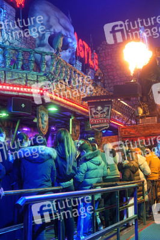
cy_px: 120
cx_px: 80
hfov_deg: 29.8
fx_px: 300
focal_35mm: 45
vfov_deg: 43.6
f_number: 5
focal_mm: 30
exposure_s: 1/50
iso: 640
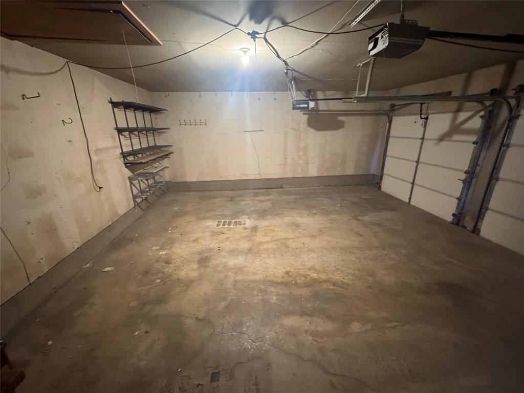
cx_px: 262
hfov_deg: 102.1
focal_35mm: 14
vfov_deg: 85.7
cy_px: 196
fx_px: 212
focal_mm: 2.22
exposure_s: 1/40
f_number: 2.2
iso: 1250
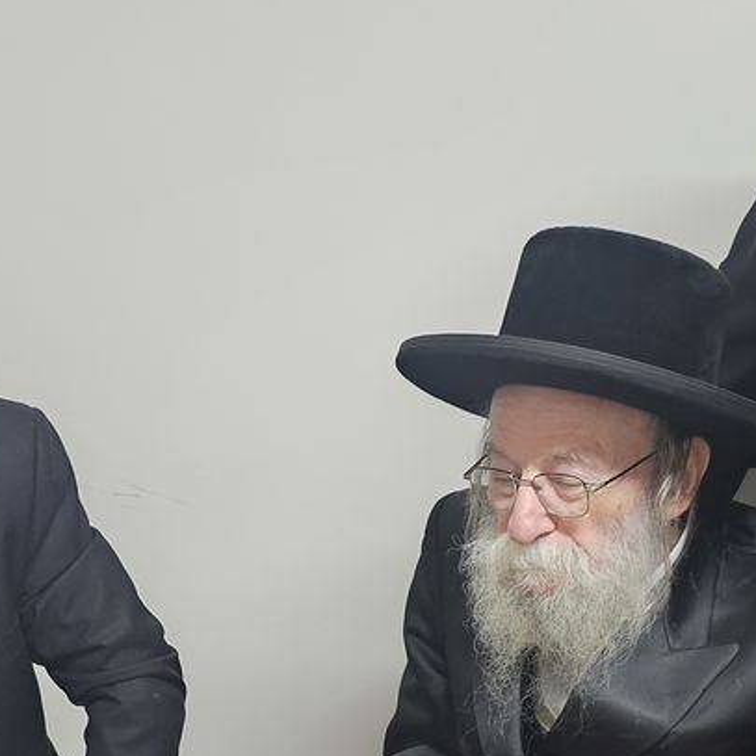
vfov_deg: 23.7
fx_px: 1730
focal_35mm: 70
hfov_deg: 24.5
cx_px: 232
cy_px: 730
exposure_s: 1/50
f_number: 1.7
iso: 640
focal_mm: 6.3
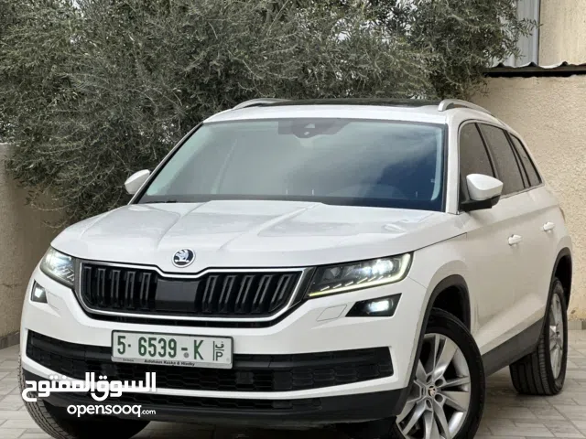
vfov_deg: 19.1
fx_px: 1304
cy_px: 220
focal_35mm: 77
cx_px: 293
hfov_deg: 25.3
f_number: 2.8
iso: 25
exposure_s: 1/296
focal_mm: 9
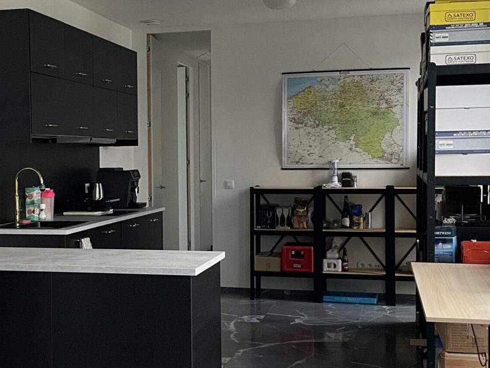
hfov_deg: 32.3
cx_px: 144
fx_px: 835
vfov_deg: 24.8
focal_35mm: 59
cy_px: 190
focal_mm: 4.2
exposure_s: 1/60
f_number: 1.6
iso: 320
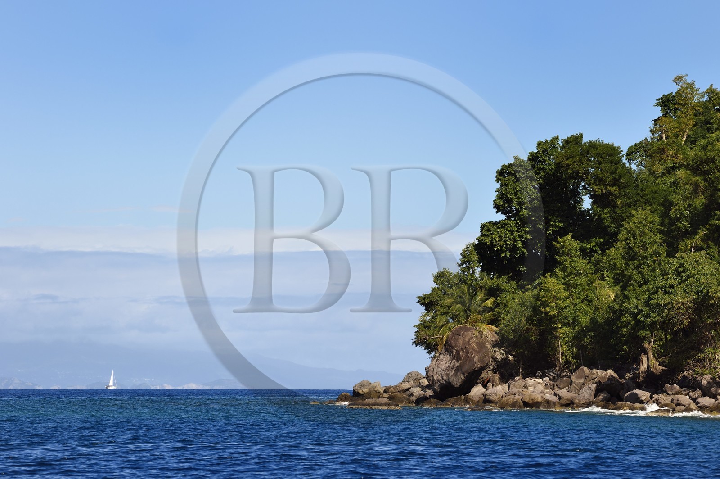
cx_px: 360
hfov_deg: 10.3
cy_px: 240
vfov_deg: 6.9
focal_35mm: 200
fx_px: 3997
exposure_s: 1/800
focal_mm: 200
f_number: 9
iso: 200
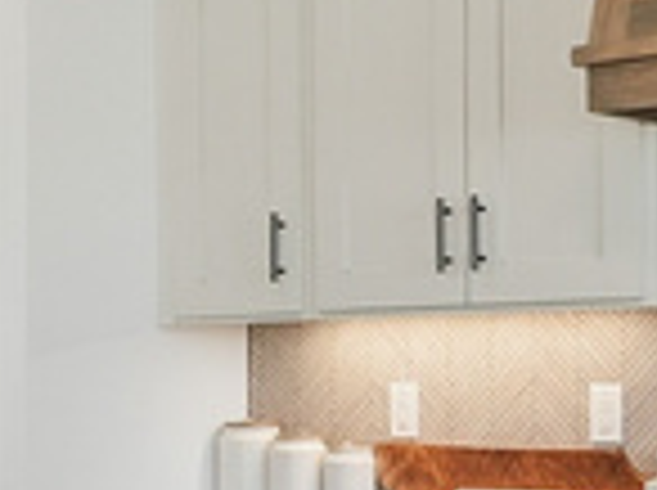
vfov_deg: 13.6
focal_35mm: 108
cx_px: 171
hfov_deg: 18.1
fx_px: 2046
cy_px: 355
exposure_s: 1/125
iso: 640
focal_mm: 16
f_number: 9
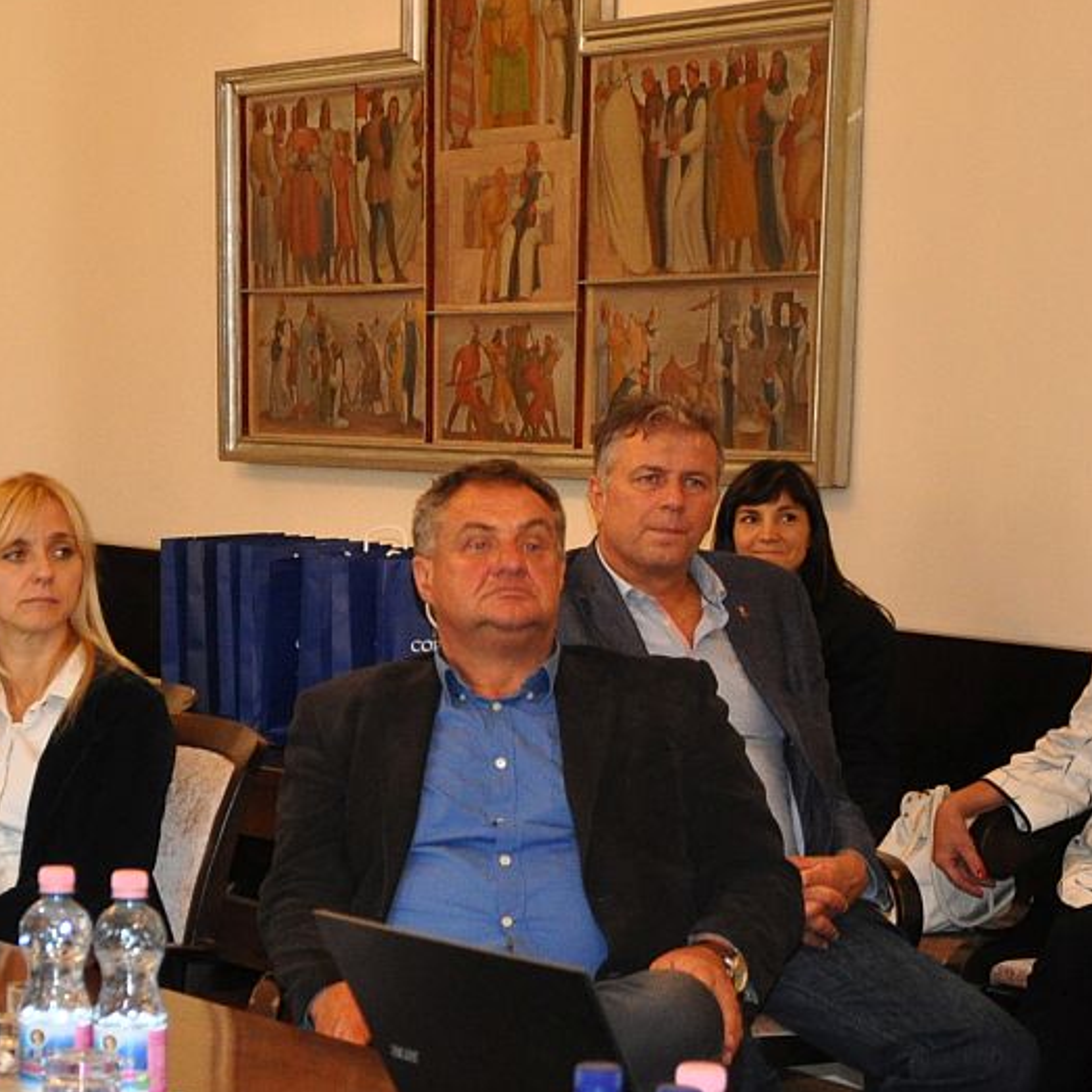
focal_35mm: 114
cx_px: -345
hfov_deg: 14.6
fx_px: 4069
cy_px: 925
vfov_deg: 15.2
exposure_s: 1/80
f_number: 4
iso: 800
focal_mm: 26
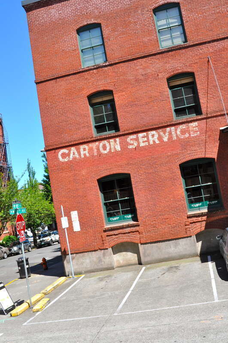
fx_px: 300
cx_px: 114
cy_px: 172
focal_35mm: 32
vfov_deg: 59.6
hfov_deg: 41.6
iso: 400
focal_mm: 21
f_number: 16
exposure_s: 1/250
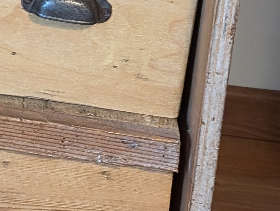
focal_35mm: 144
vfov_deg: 9.9
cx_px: -492
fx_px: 1166
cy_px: -143
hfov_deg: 10.6
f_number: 1.68
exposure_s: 1/33.3
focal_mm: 6.9
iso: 455
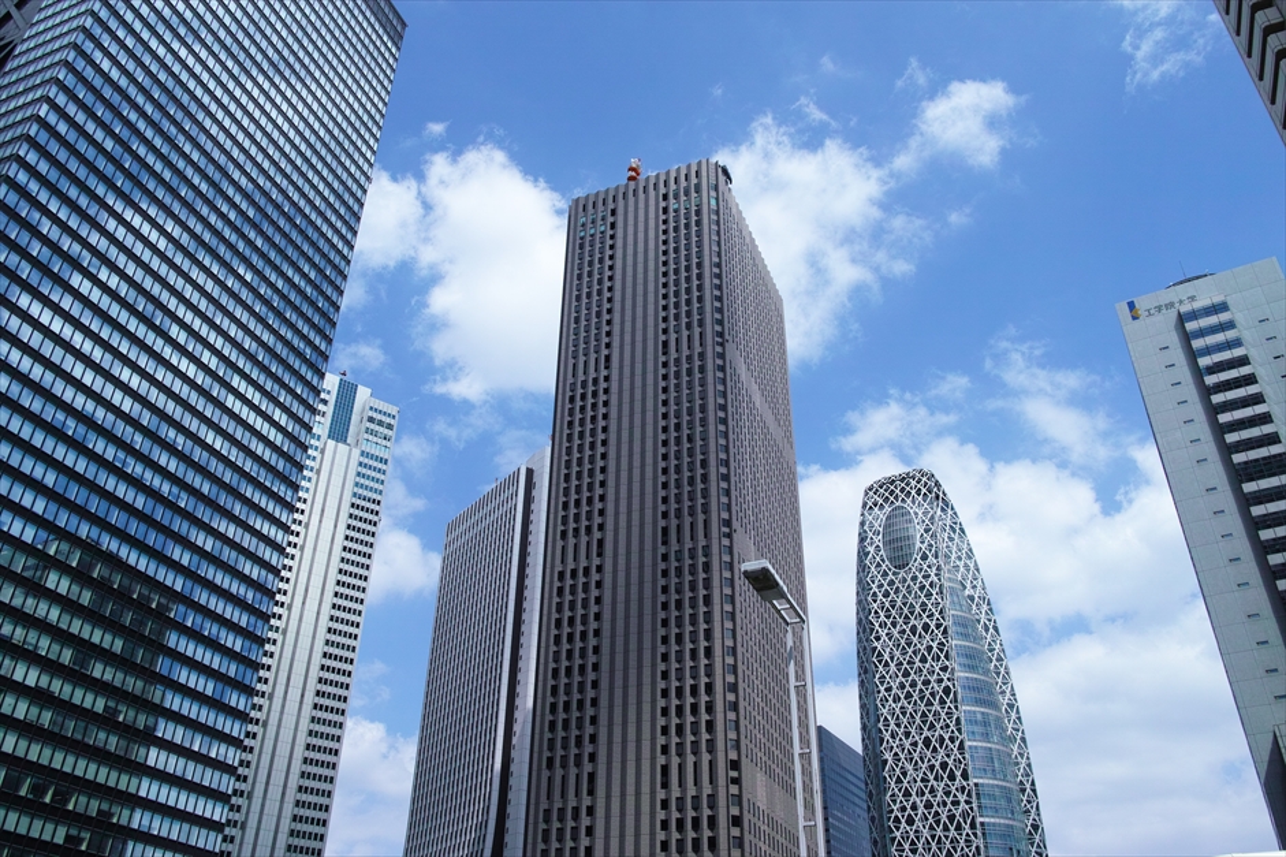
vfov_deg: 46.4
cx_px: 643
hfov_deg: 65.5
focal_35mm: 28
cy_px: 428
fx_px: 1000
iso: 200
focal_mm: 19
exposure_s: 1/1250
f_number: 5.6
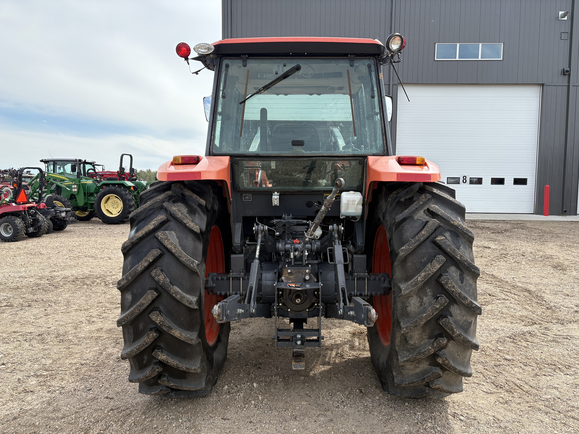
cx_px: 290
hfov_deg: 67.3
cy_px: 217
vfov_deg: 53.1
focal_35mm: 26
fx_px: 435
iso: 64
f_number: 1.6
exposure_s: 1/2283
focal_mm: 5.96
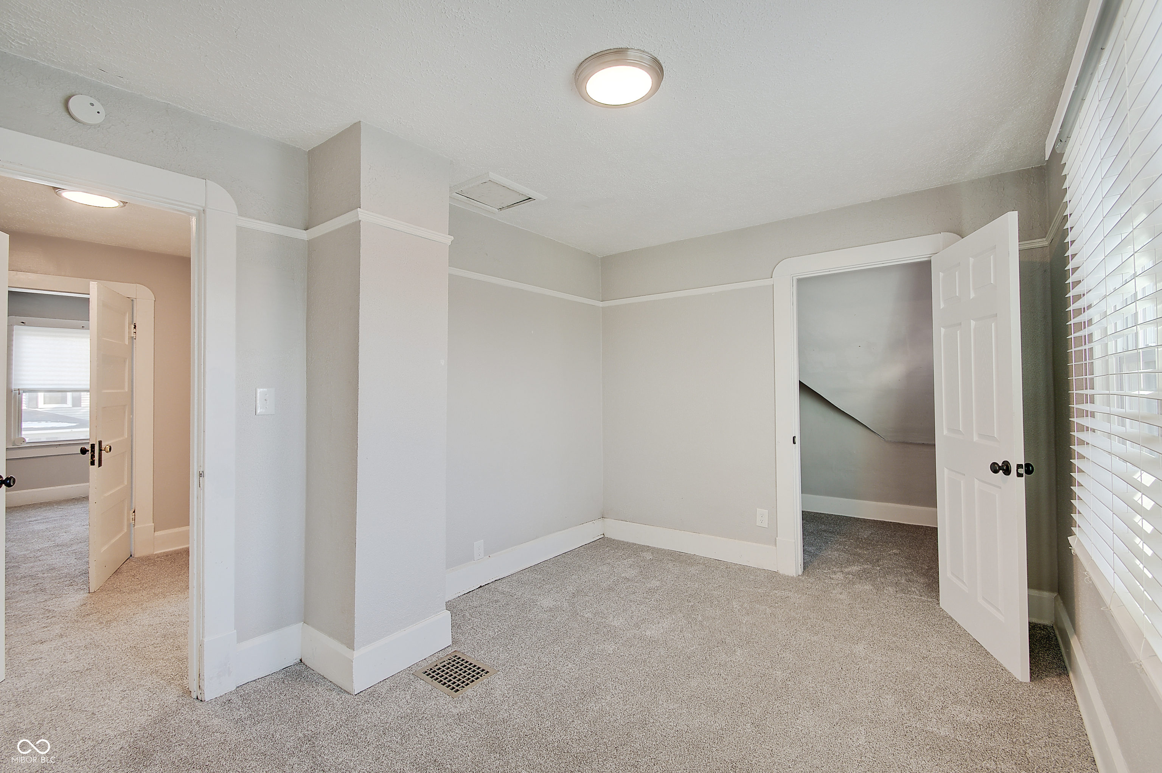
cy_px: 386
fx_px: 484
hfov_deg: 100.4
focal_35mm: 15
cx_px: 581
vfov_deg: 77.2
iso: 100
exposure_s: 1/4
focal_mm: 10
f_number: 9
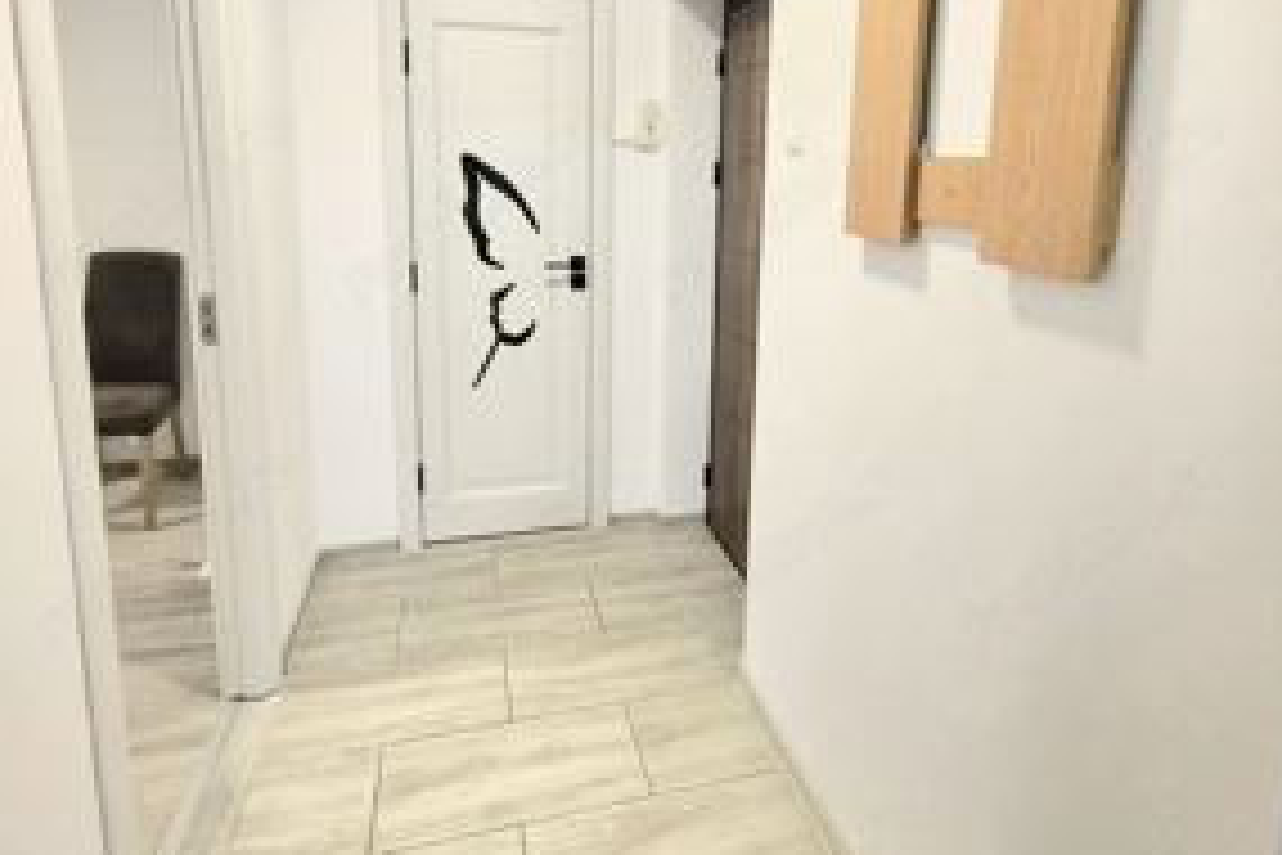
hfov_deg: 86.9
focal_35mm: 19
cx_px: 639
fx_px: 677
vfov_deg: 62.7
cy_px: 274
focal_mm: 2.2
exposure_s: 1/50
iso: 100
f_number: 2.2
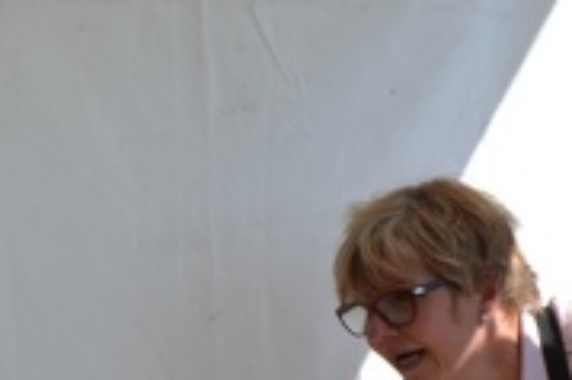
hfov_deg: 5.9
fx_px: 5492
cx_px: -406
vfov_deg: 3.9
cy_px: 715
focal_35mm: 346
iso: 100
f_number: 7.1
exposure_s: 1/200
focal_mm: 52
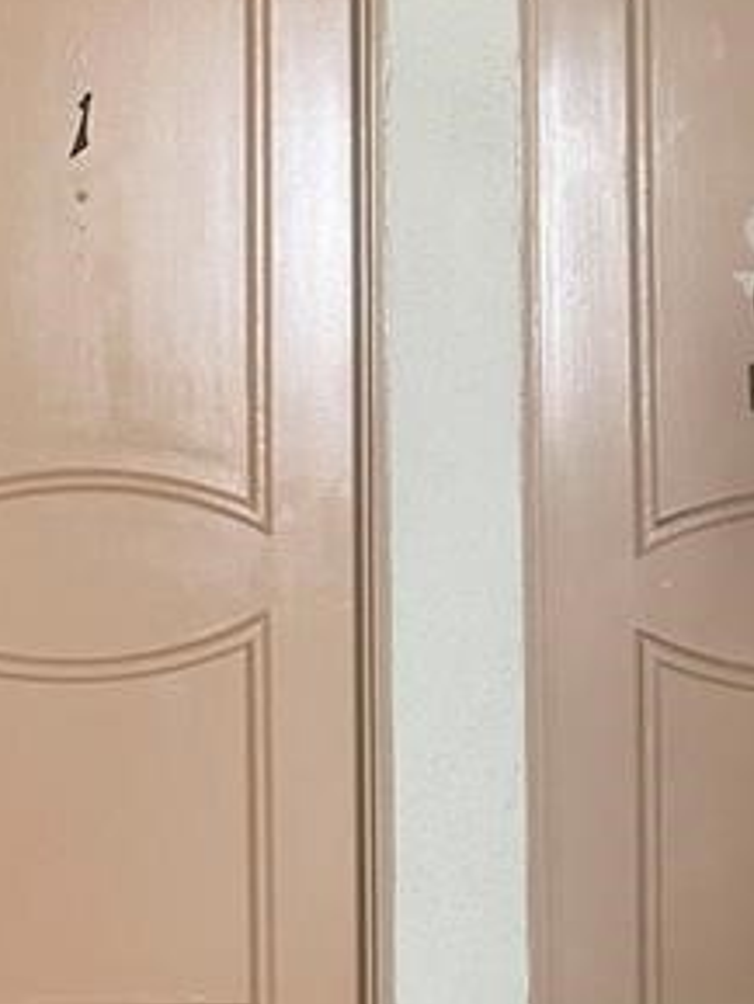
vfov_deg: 27.8
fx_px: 2002
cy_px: 254
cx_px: 205
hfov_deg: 21.2
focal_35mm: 69
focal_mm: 4.2
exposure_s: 1/97
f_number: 1.6
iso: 125
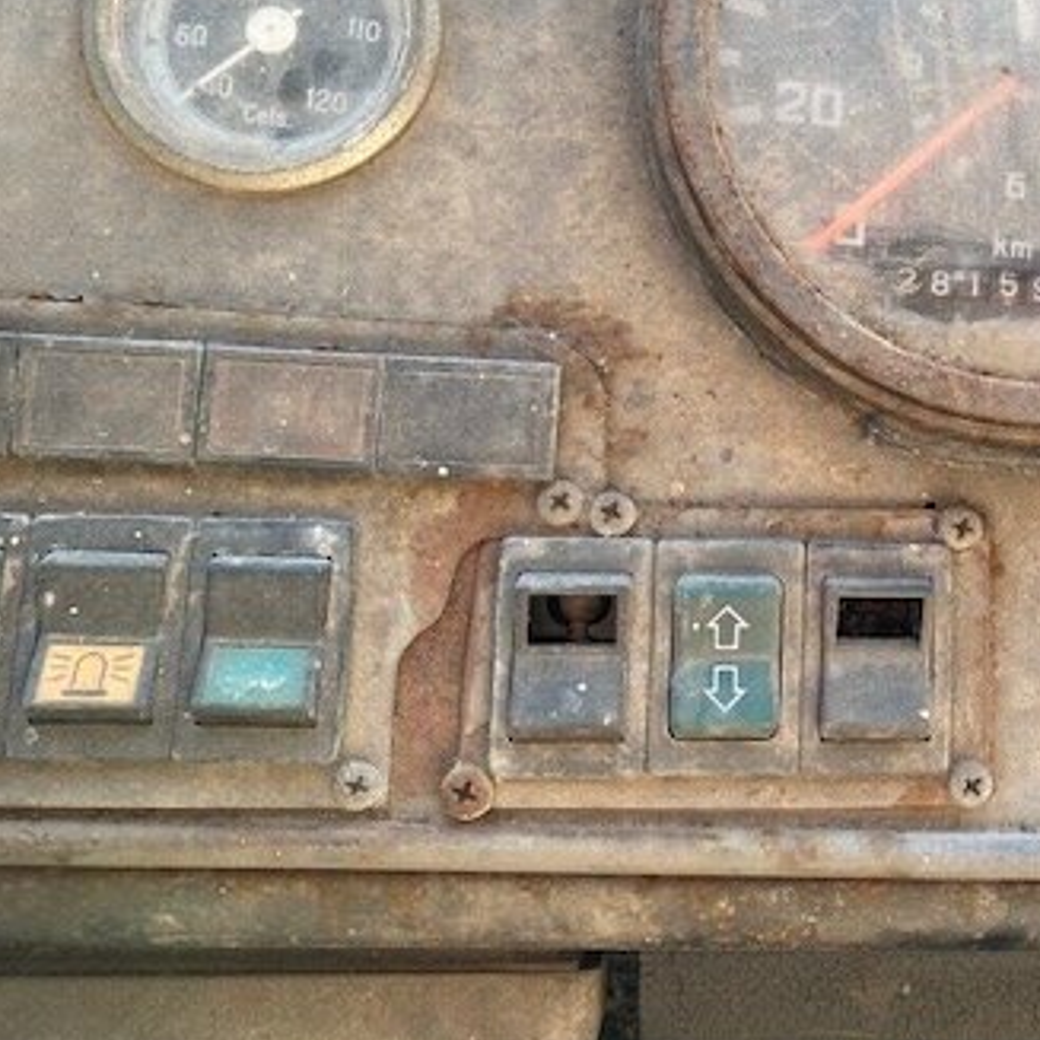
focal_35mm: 45
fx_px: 1530
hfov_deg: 35.7
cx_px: 897
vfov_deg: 37.1
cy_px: 343
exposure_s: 1/121
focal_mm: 4.25
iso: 50
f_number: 1.8
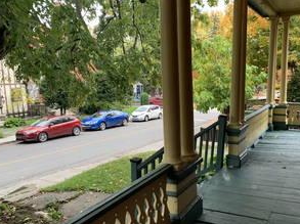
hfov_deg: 56.6
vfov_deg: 44.0
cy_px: 121
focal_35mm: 32
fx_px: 277
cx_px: 175
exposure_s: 1/121
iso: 40
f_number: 1.8
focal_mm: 4.25
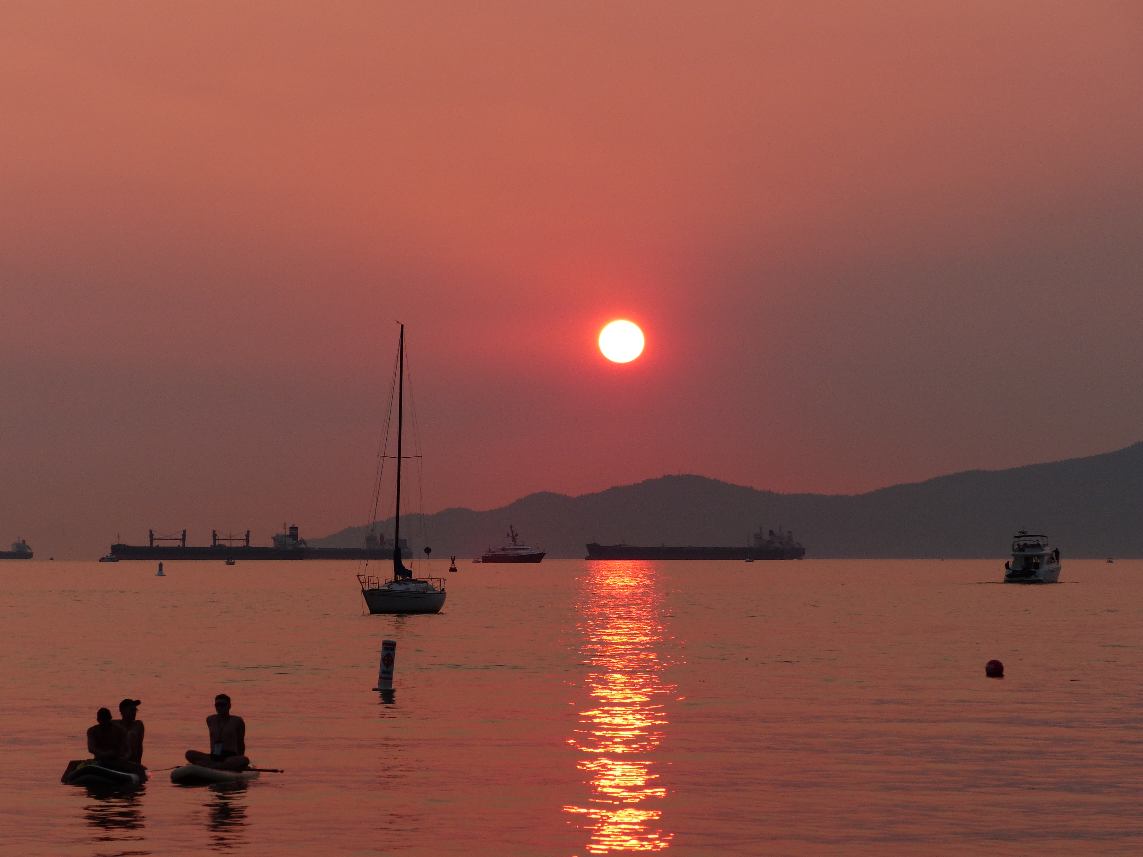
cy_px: 428
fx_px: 4689
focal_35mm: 142
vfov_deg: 10.4
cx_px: 572
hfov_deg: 13.9
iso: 100
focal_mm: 25.6
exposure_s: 1/400
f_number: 4
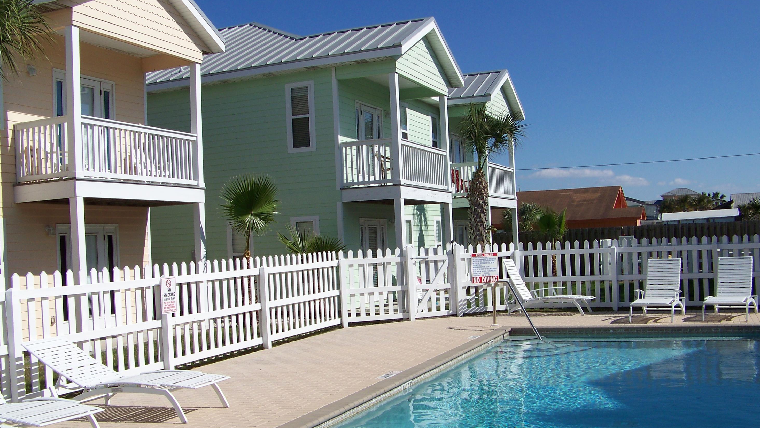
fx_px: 806
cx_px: 384
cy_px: 234
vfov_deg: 29.7
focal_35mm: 40
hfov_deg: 50.5
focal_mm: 5.85
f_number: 4
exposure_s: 1/1000
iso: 64
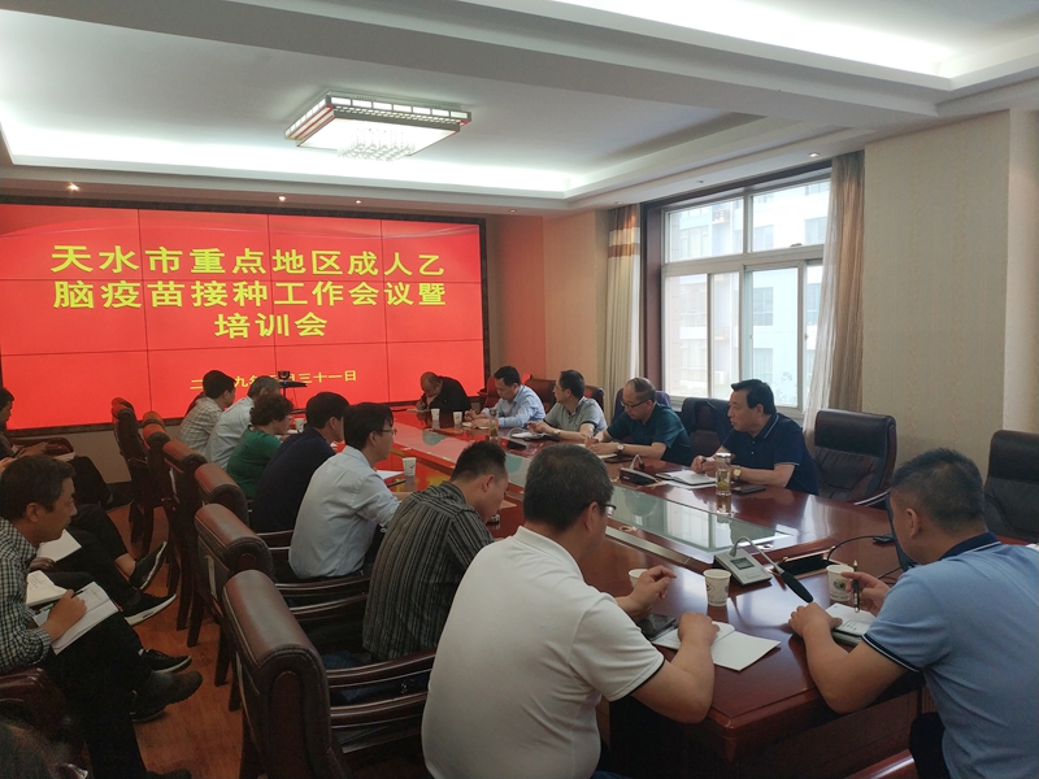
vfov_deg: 44.2
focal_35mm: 32
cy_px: 390
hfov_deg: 56.8
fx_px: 960
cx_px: 520
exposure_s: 1/50
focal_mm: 4.5
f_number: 2
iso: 151
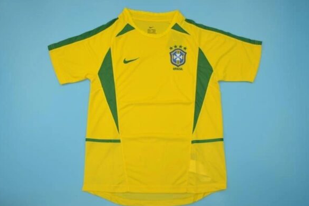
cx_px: 154
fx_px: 292
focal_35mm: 34
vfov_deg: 38.9
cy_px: 106
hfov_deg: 55.8
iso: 200
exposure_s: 1/200
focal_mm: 22
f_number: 4.5
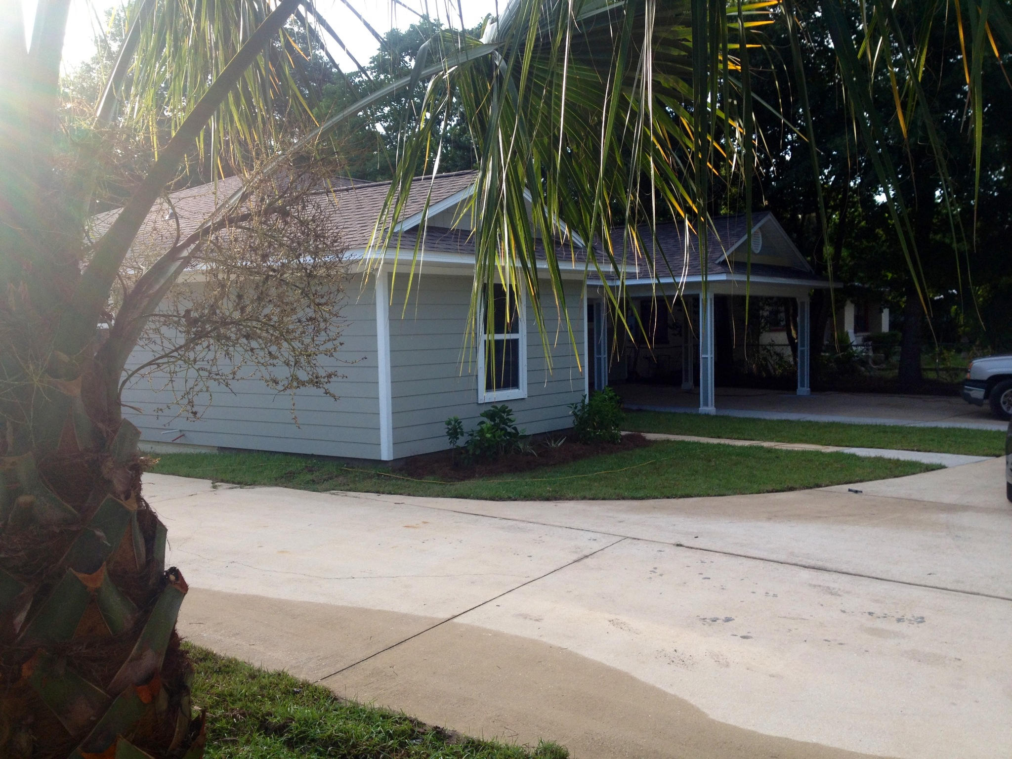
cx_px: 506
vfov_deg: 40.7
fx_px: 1023
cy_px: 380
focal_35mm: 35
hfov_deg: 52.6
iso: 50
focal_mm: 4.28
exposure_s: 1/393
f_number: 2.4
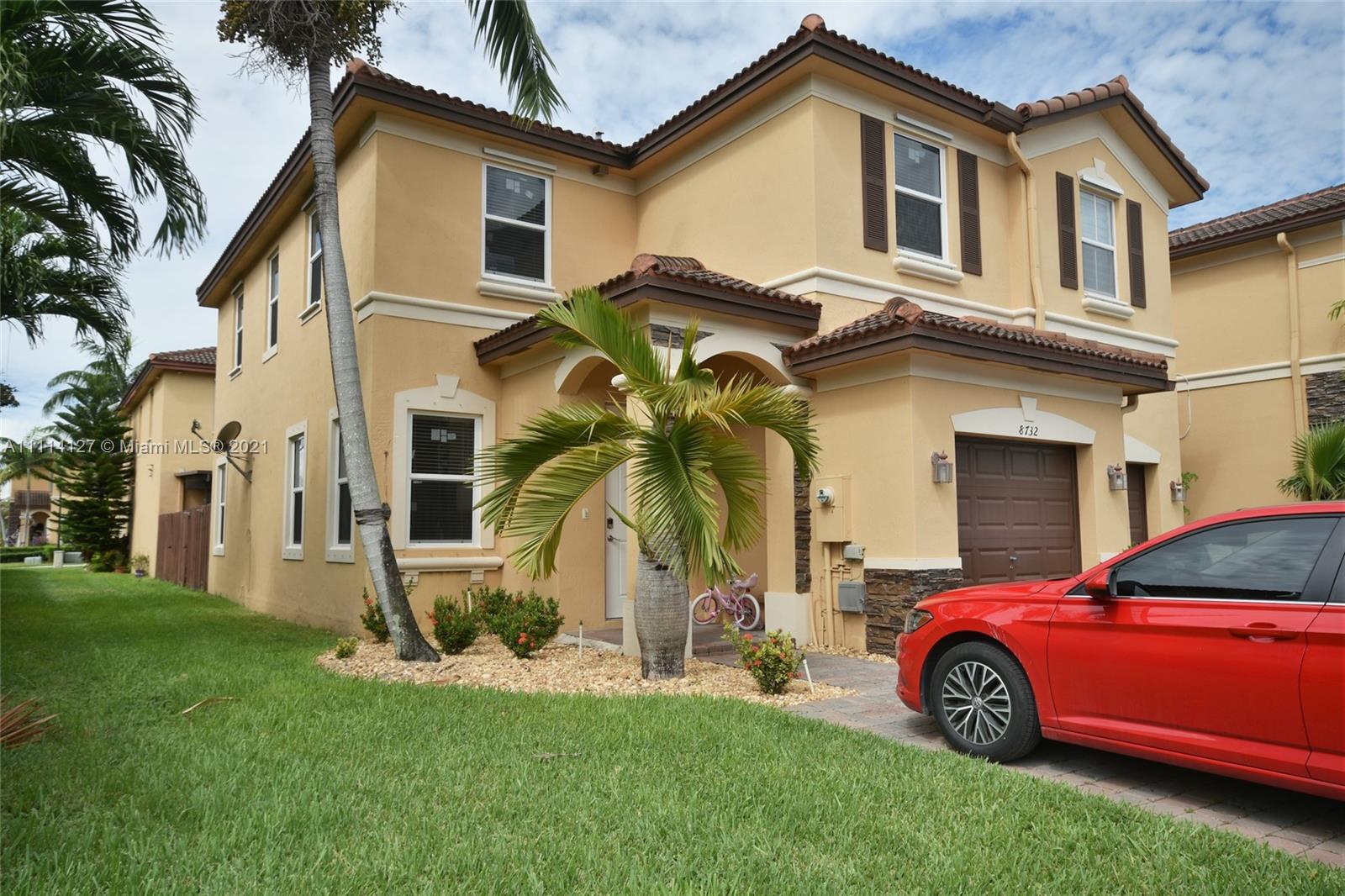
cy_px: 448
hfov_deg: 73.8
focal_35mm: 24
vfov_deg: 53.1
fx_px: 896
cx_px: 672
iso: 100
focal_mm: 16
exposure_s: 1/125
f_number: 10
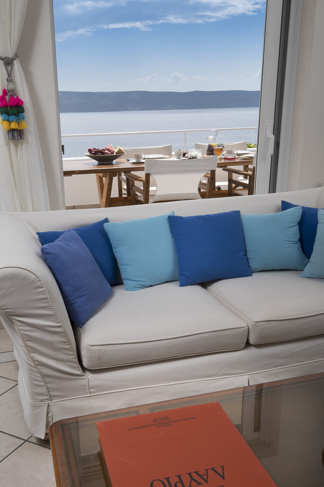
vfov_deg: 53.1
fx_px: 486
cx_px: 162
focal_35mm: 36
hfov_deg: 36.9
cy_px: 244
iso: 200
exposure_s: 1/220
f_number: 11
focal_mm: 24
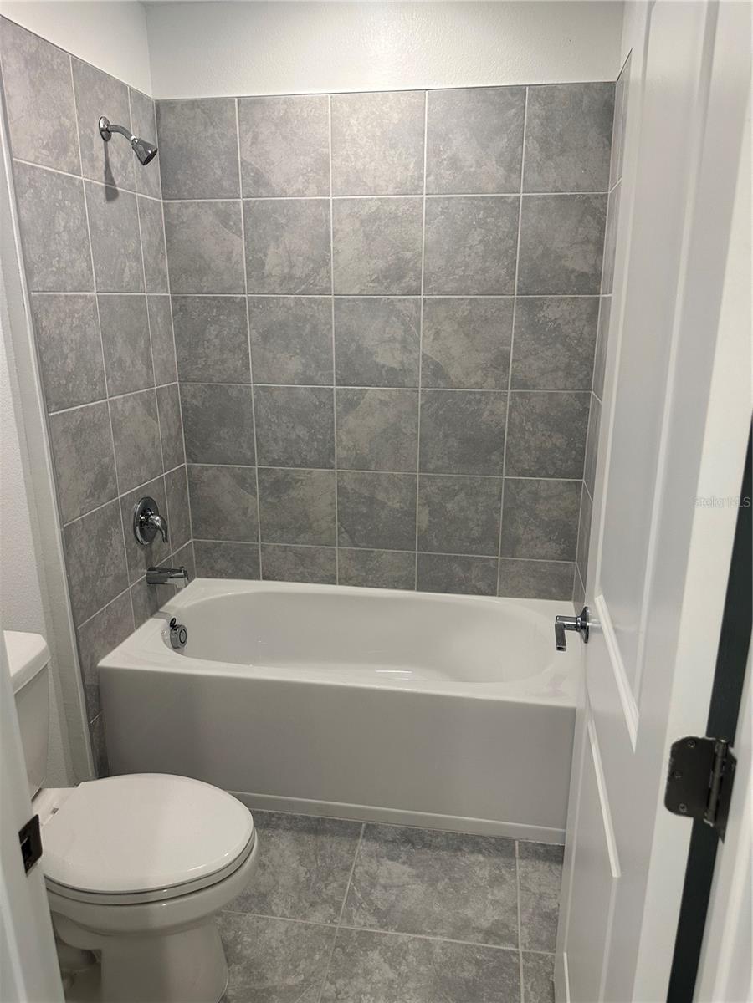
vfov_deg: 71.6
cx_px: 376
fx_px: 696
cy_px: 502
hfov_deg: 56.8
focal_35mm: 24
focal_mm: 6.86
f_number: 1.78
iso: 160
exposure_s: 1/120
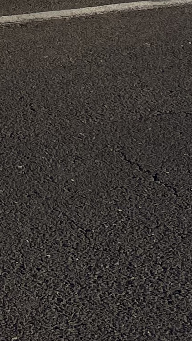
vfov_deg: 12.9
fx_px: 1374
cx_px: -170
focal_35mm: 152
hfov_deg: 7.7
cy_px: -269
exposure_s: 1/3300
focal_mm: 4.2
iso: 32
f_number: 1.6
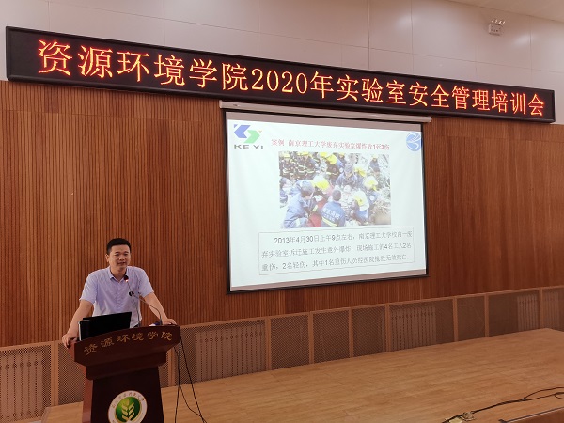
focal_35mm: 27
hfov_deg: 65.3
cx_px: 282
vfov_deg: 51.4
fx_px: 440
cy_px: 212
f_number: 1.8
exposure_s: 1/100
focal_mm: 4.75
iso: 160
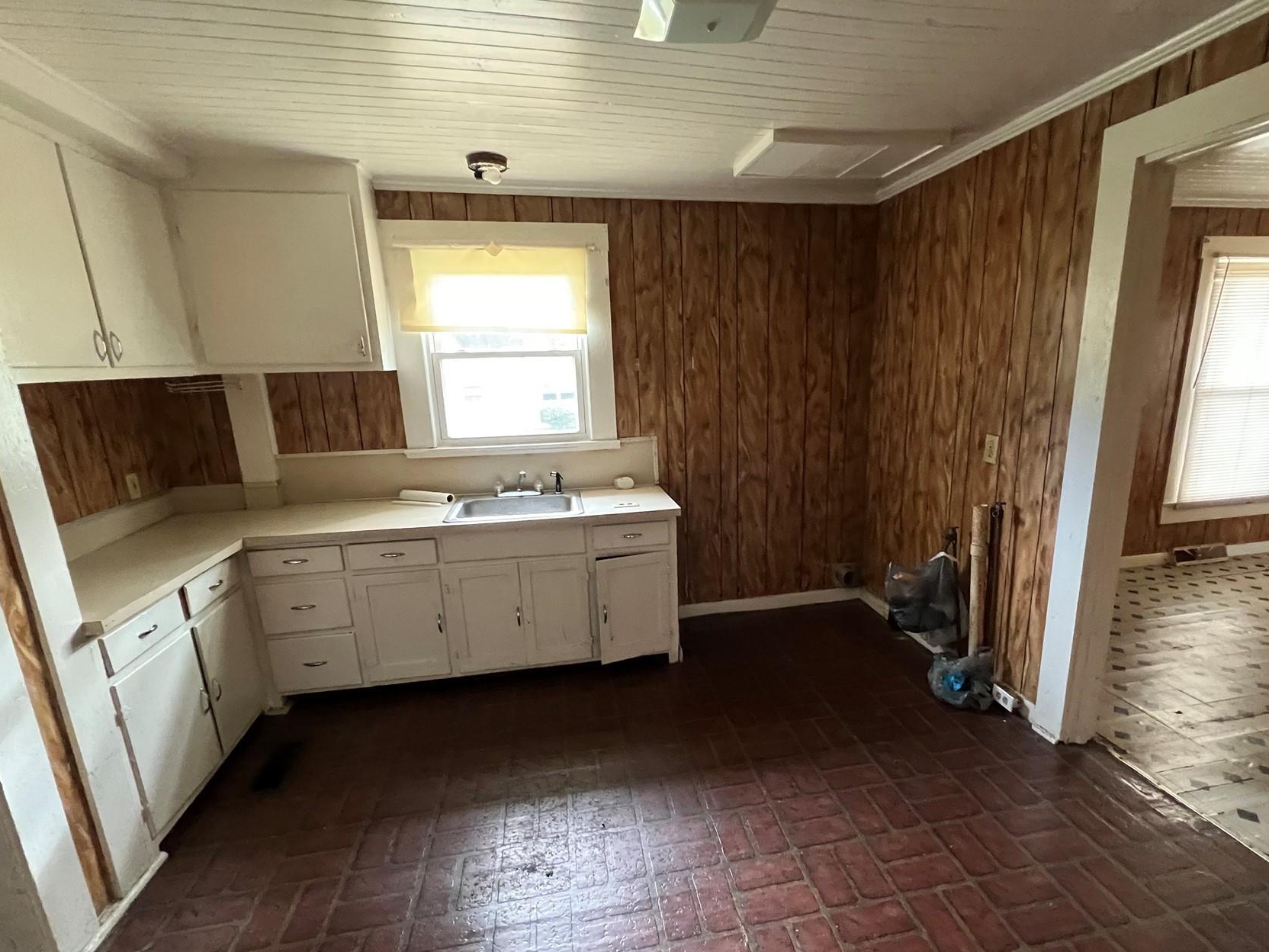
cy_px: 521
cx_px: 681
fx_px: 587
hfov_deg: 94.3
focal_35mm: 16
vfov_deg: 77.9
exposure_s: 1/60
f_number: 1.8
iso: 800
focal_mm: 1.57
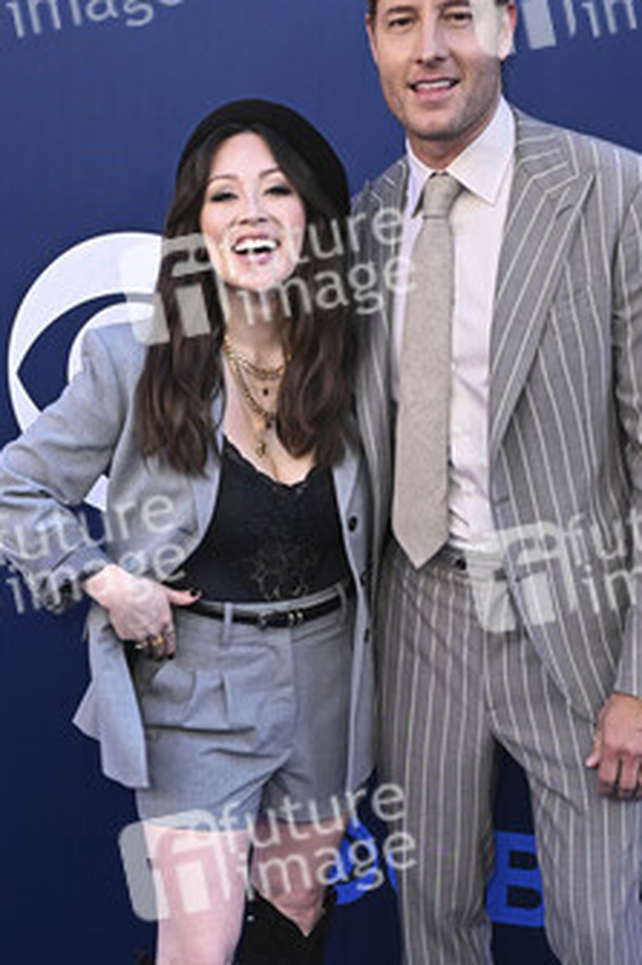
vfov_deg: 51.1
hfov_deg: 35.3
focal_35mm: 38
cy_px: 421
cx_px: 351
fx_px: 1007
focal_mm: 31.5
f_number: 5.6
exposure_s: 1/200
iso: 500
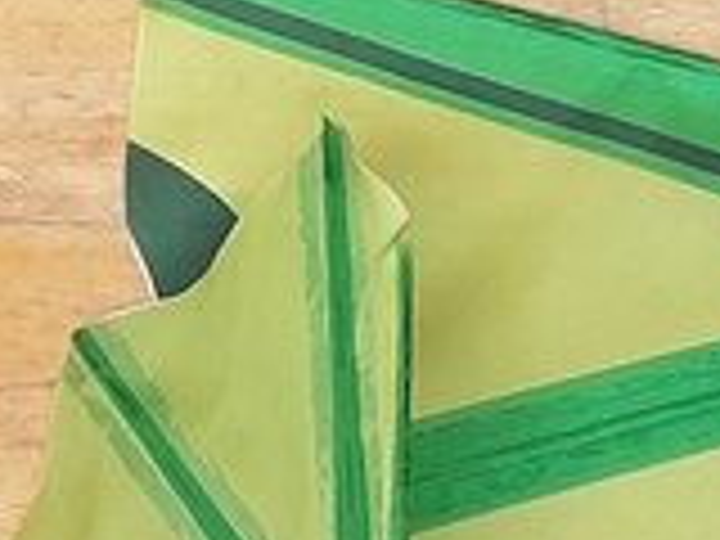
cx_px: 1519
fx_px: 3370
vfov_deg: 8.3
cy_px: 1388
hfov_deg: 10.9
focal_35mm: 162
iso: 40
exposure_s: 1/331
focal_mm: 3.93
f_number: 1.7
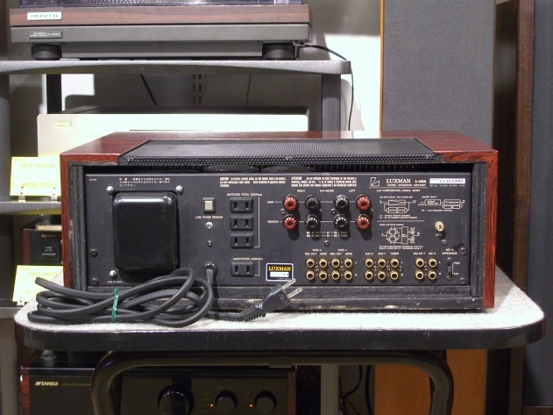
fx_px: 1102
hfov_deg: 28.2
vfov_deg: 21.3
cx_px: 276
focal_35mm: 69
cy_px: 209
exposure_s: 1/5
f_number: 4
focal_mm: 14.2
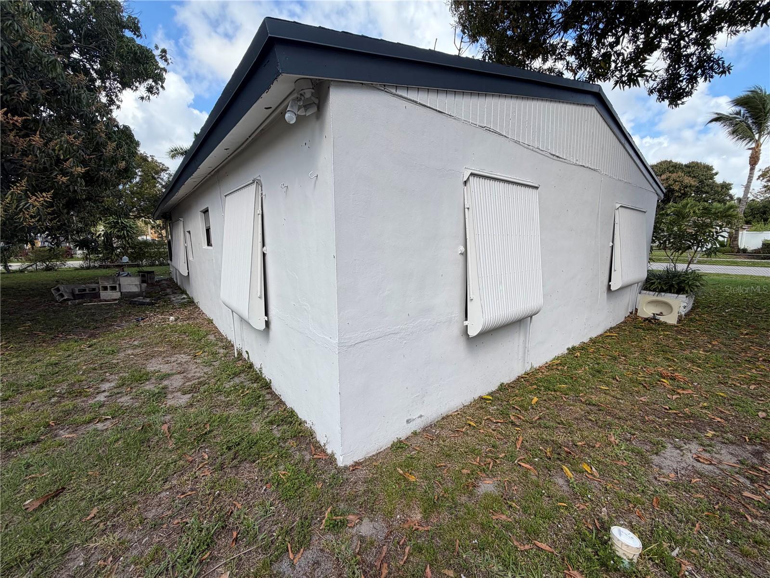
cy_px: 289
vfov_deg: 85.7
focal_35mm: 14
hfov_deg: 102.1
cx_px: 385
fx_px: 311
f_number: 2.2
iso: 40
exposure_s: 1/770
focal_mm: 2.22
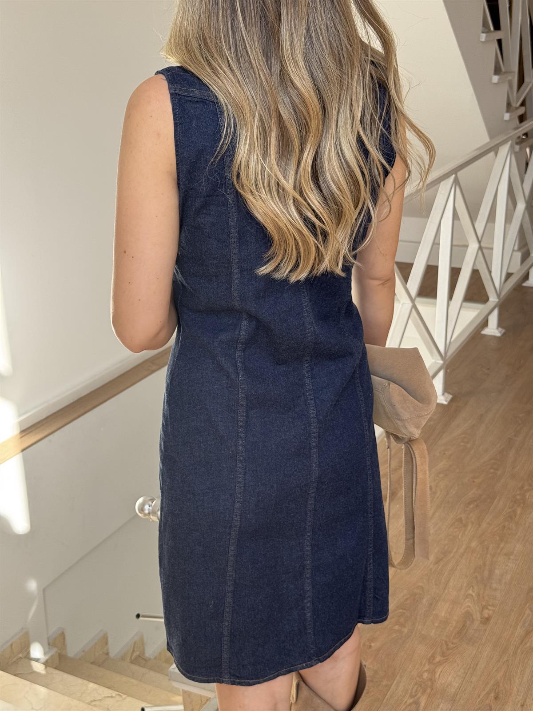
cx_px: 266
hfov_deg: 30.3
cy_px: 356
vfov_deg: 39.7
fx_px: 985
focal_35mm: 48
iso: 50
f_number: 1.78
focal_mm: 6.76
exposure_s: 1/199
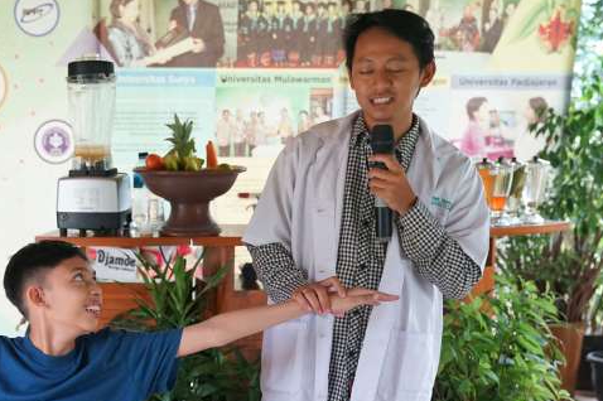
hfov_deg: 27.6
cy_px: 312
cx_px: 136
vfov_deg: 18.7
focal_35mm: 72
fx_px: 1205
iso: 3200
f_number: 4
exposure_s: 1/160
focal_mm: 43
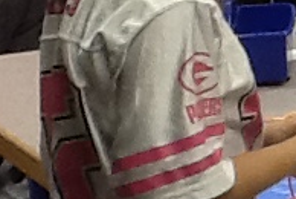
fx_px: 1861
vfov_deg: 6.1
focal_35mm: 226
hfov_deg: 8.4
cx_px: 668
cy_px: 31
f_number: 2.4
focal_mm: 2.03
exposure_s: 1/30
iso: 80
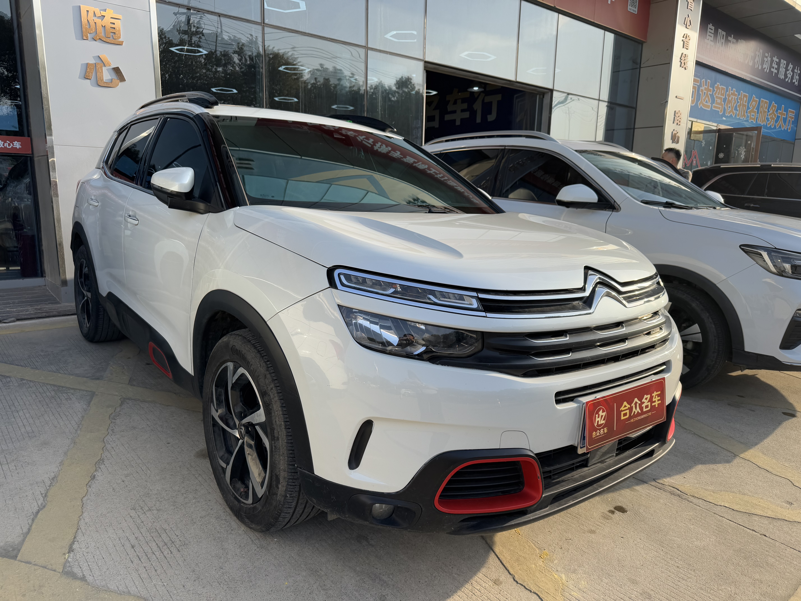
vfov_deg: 56.8
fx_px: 555
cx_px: 400
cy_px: 300
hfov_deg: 71.6
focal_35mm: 24
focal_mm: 6.76
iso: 80
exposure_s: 1/1767
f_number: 1.78
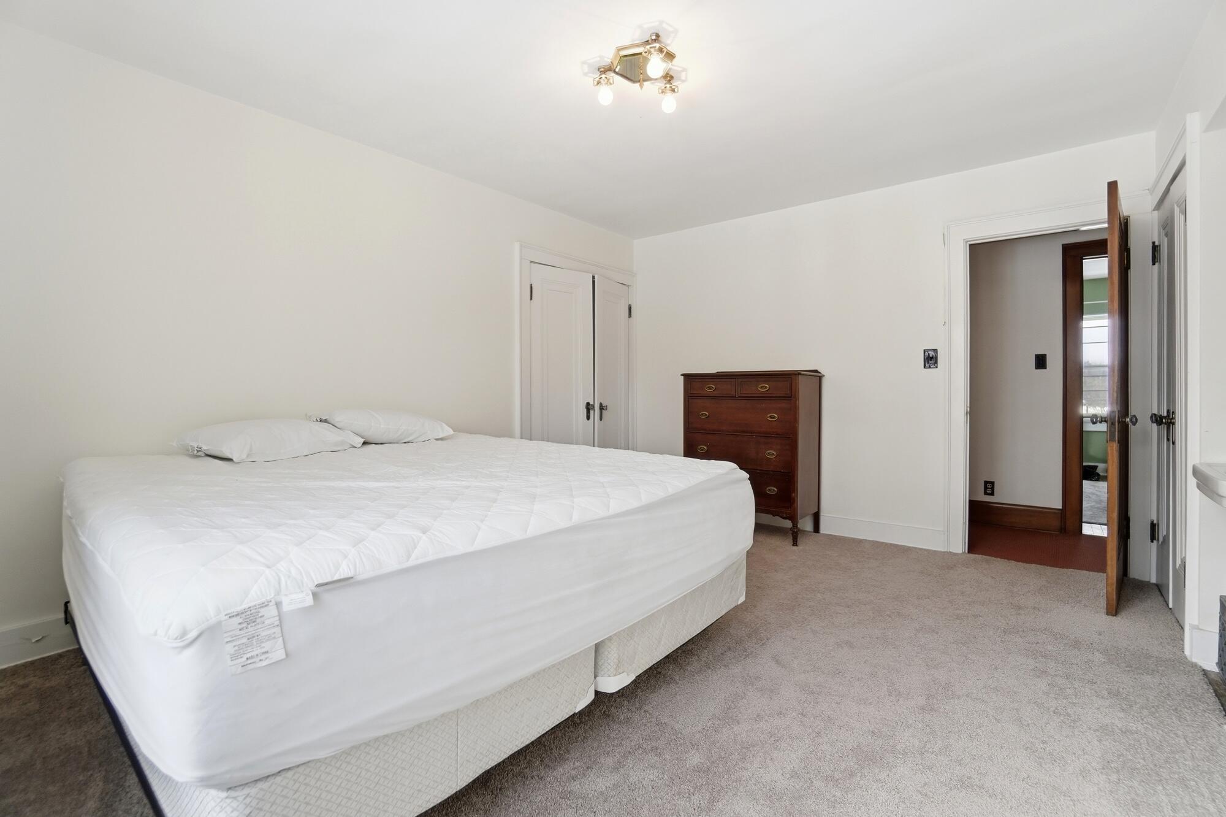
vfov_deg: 77.3
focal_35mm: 15
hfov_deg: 100.4
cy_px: 408
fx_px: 511
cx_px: 613
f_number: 4
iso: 100
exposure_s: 1/1000
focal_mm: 10
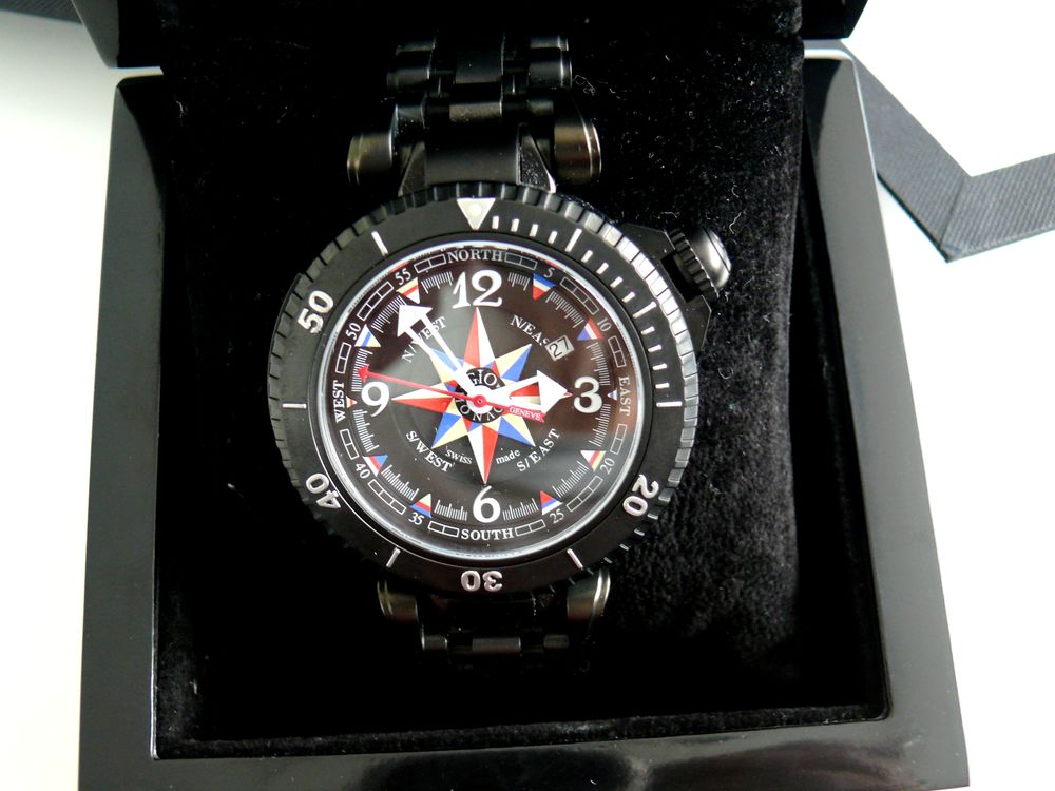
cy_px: 396
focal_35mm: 42
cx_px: 528
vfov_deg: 34.3
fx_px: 1280
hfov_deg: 44.8
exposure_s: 1/15
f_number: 2.8
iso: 200
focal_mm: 8.6
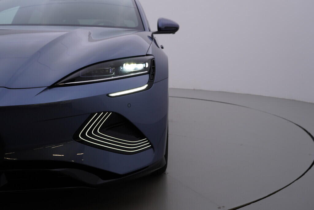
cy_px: 105
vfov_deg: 36.9
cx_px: 157
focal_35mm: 36
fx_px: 314
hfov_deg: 53.1
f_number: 5
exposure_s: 1/125
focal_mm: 24
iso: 125
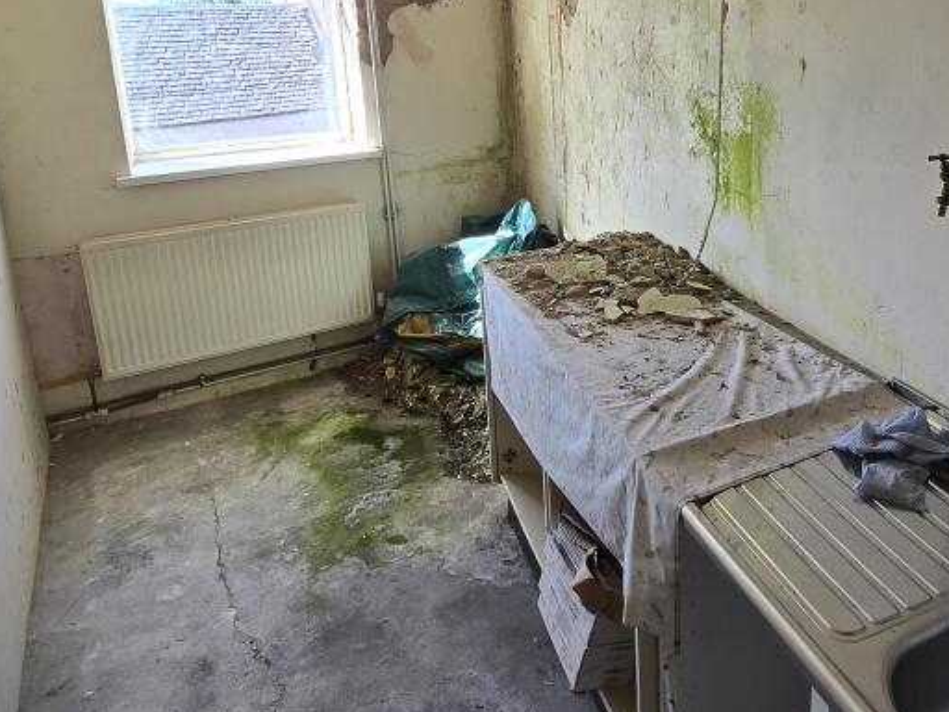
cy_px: 200
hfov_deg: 64.5
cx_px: 673
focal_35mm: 26
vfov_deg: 51.4
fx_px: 713
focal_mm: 2.2
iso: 64
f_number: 2.2
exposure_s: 1/100
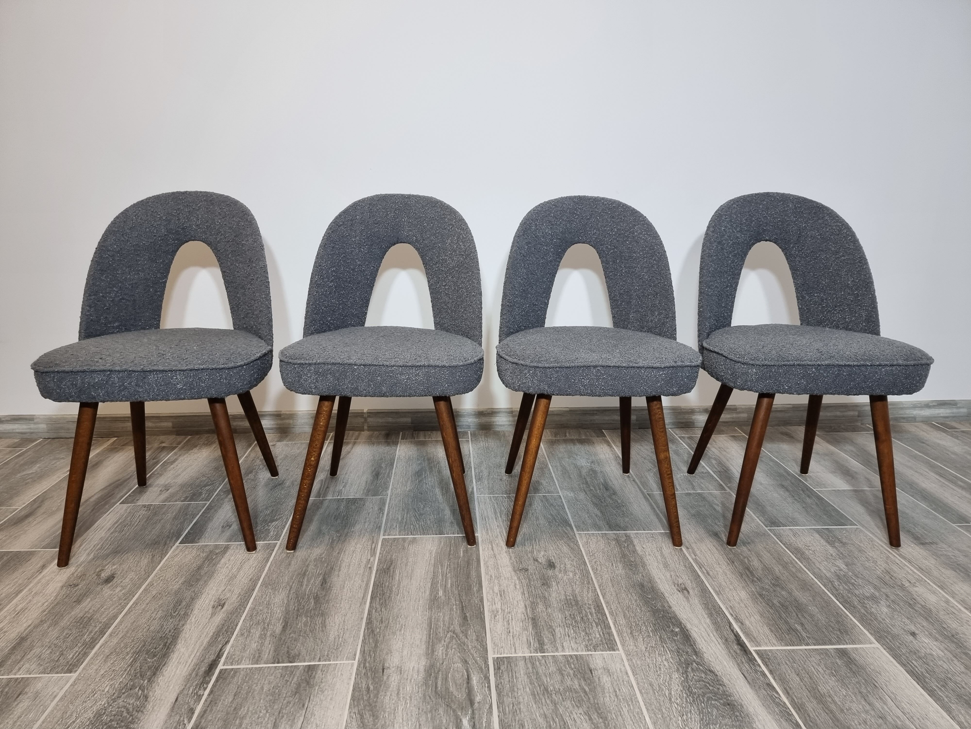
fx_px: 673
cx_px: 486
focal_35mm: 24
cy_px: 364
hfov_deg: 71.6
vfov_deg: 56.8
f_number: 1.8
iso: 125
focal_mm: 6.7
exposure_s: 1/100
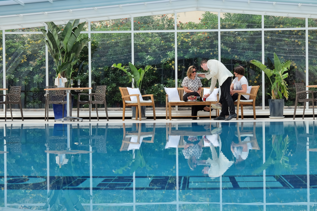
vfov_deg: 17.9
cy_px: 106
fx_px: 669
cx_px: 158
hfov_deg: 26.6
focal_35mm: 76
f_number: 11
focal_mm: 50.5
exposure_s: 1/125
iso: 320
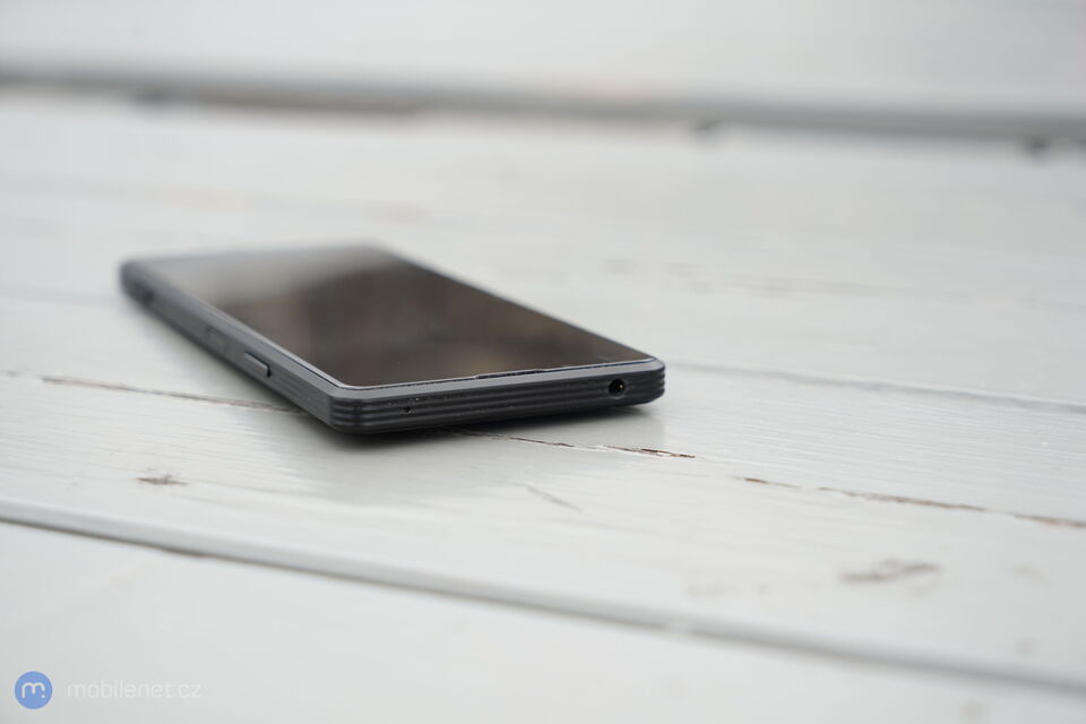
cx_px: 543
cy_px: 362
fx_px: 2112
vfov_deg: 19.5
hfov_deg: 28.8
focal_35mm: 70
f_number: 5.6
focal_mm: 70
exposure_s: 1/125
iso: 250
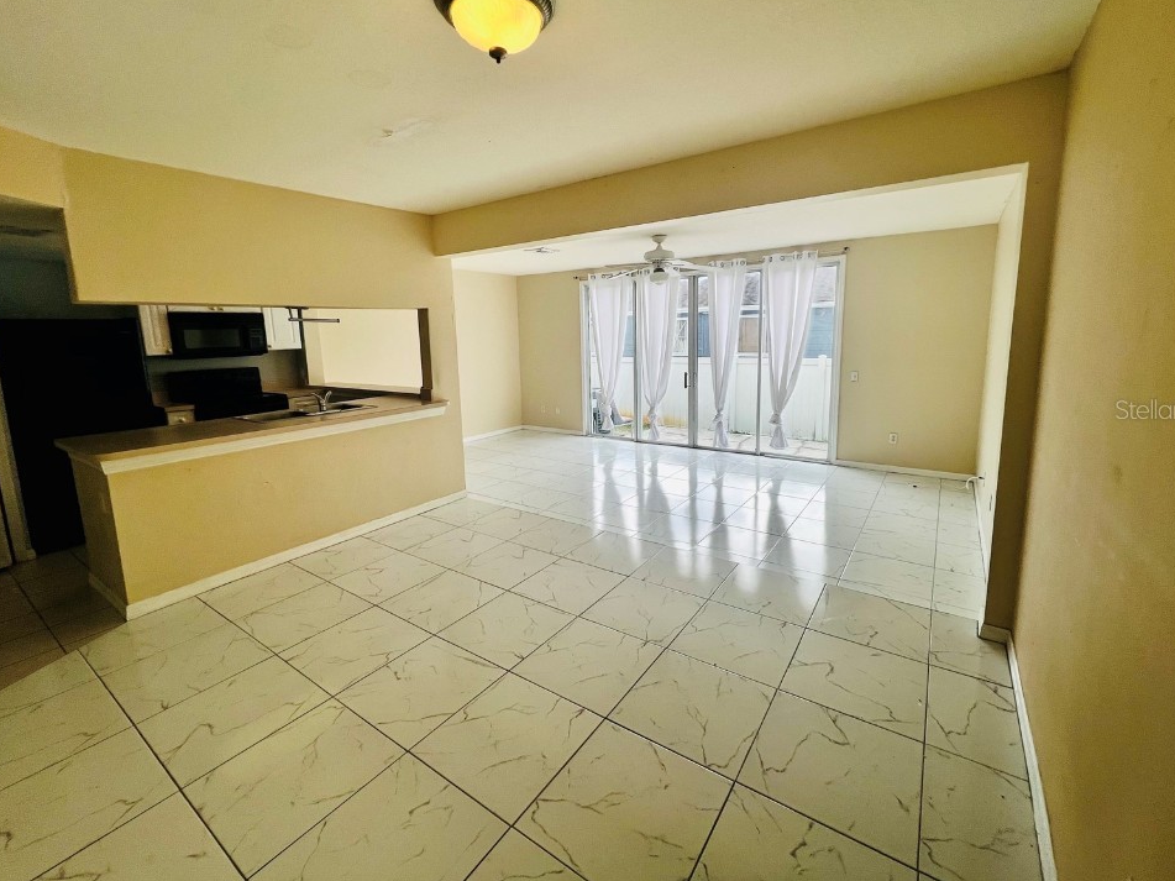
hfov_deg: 102.1
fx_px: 475
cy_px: 409
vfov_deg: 85.5
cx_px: 599
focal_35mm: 14
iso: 32
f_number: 1.8
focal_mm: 1.57
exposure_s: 1/473
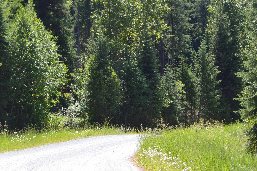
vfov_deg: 16.5
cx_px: 128
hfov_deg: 24.6
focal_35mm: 82
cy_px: 86
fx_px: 588
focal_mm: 55
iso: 400
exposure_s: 1/250
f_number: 10
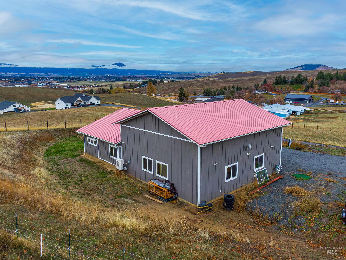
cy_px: 130
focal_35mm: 29
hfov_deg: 61.7
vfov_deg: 48.2
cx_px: 173
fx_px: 290
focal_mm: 5.11
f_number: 3
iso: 100
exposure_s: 1/400
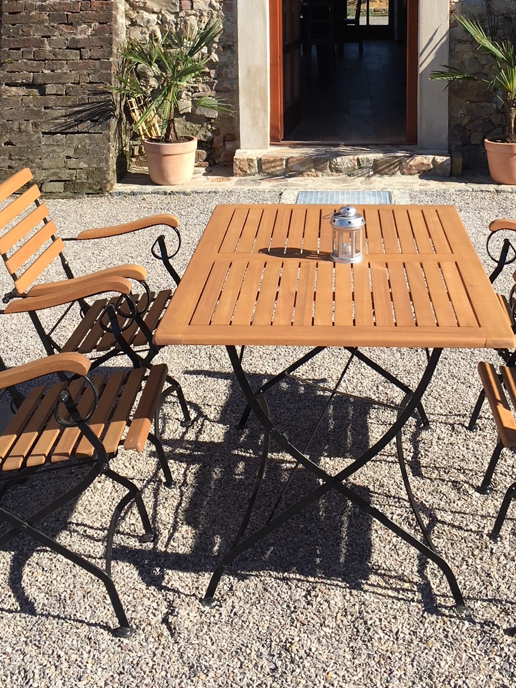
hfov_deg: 28.5
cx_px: 300
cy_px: 129
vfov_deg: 36.1
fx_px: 1013
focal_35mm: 51
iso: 25
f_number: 2.2
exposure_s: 1/927
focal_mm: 4.15
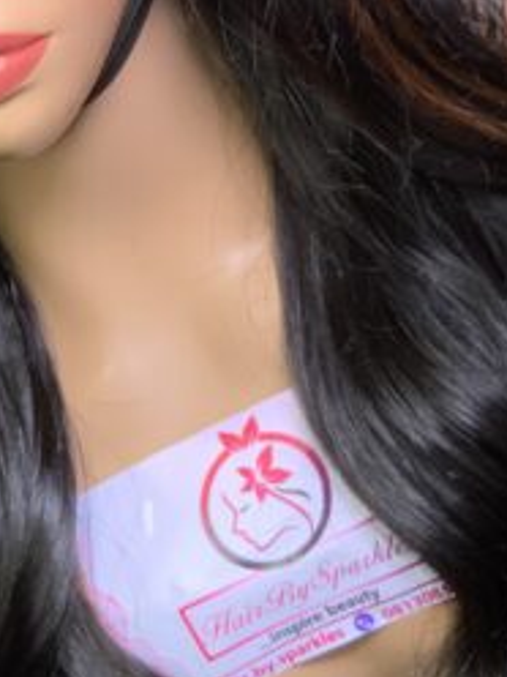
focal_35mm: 168
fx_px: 3281
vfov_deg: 11.8
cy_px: 257
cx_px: 251
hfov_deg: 8.8
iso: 25
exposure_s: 1/100
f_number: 2.4
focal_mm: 6
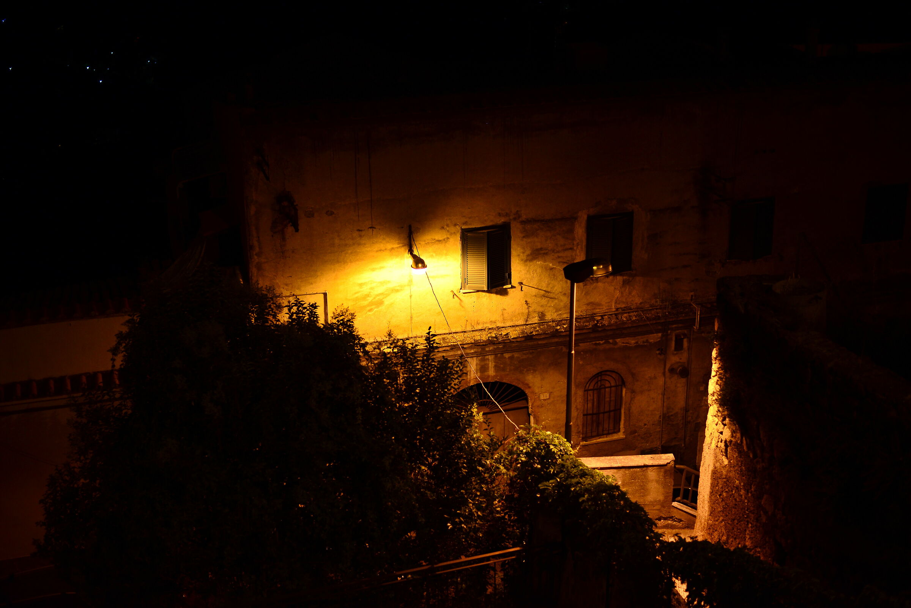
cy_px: 304
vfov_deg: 27.0
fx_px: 1266
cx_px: 456
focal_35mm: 50
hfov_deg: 39.6
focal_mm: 50
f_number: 1.8
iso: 800
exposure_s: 1/80
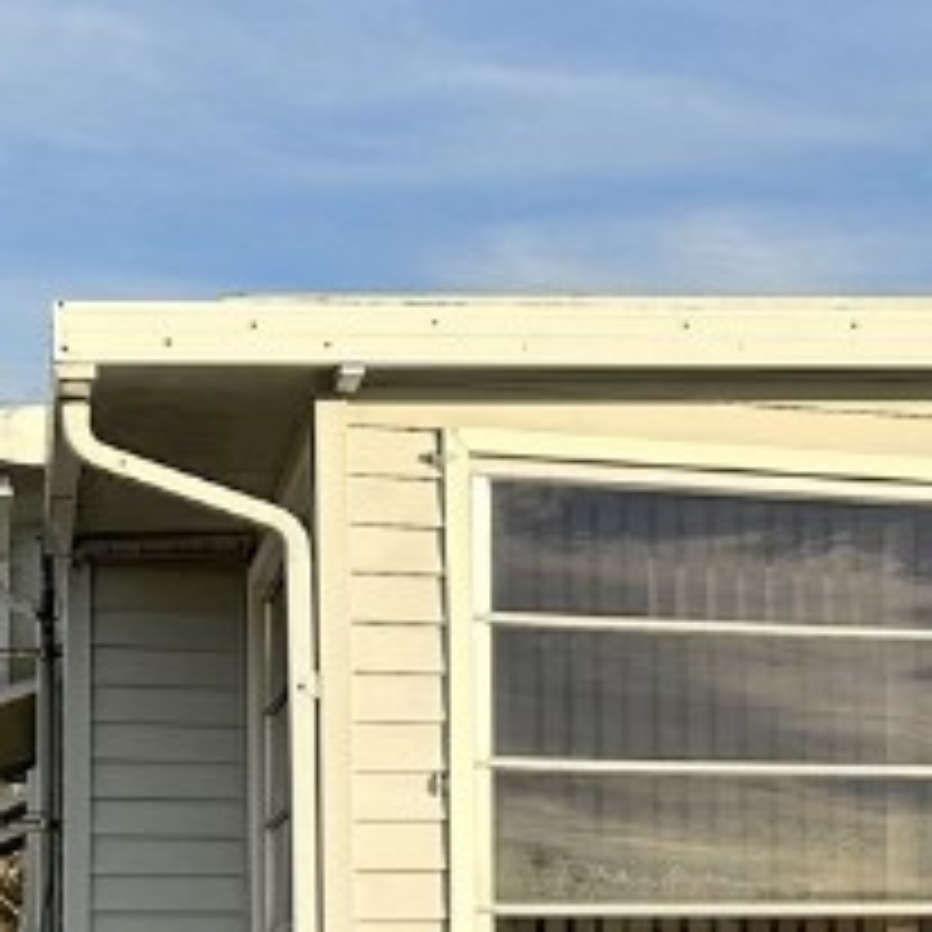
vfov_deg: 16.3
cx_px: 1441
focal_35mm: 105
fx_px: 3198
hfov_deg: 15.2
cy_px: 855
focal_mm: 6.86
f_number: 1.78
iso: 80
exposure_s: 1/4762
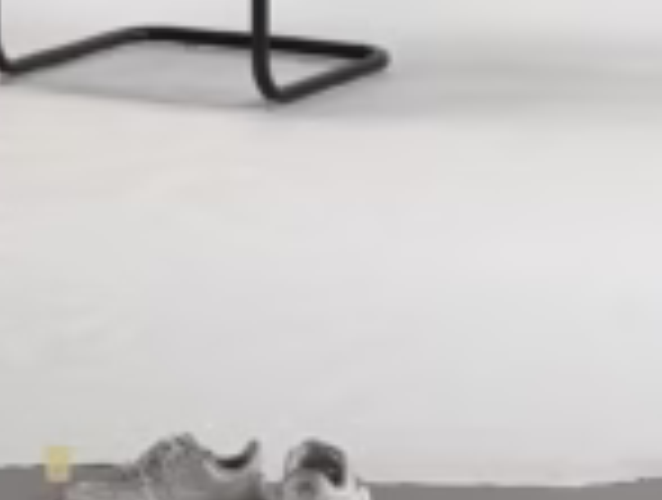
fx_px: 4793
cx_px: 149
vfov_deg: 5.8
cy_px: -518
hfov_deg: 7.9
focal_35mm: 250
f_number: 1.78
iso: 200
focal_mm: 6.76
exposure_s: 1/60
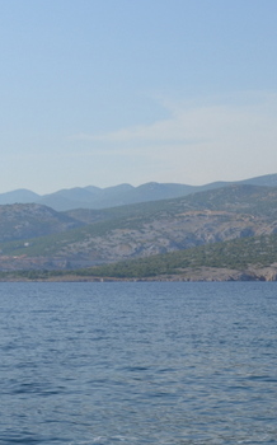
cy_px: 175
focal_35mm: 84
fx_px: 1017
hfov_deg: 14.7
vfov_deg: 24.6
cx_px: 379
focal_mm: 24
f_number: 8
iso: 100
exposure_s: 1/250
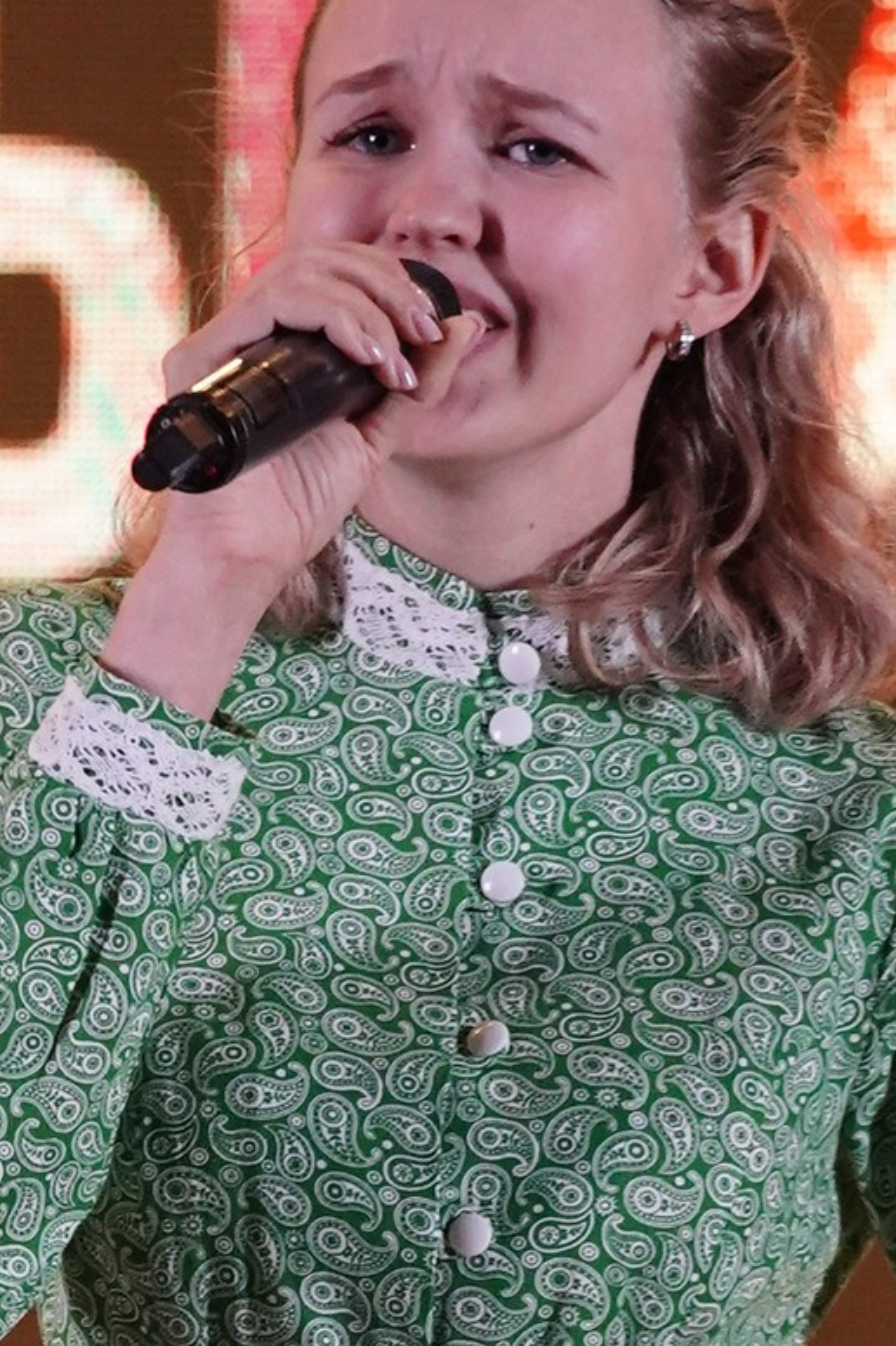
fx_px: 25930
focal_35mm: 694
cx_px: -40
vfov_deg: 3.0
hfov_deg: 2.0
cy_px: 2003
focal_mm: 140
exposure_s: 1/400
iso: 3200
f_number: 5
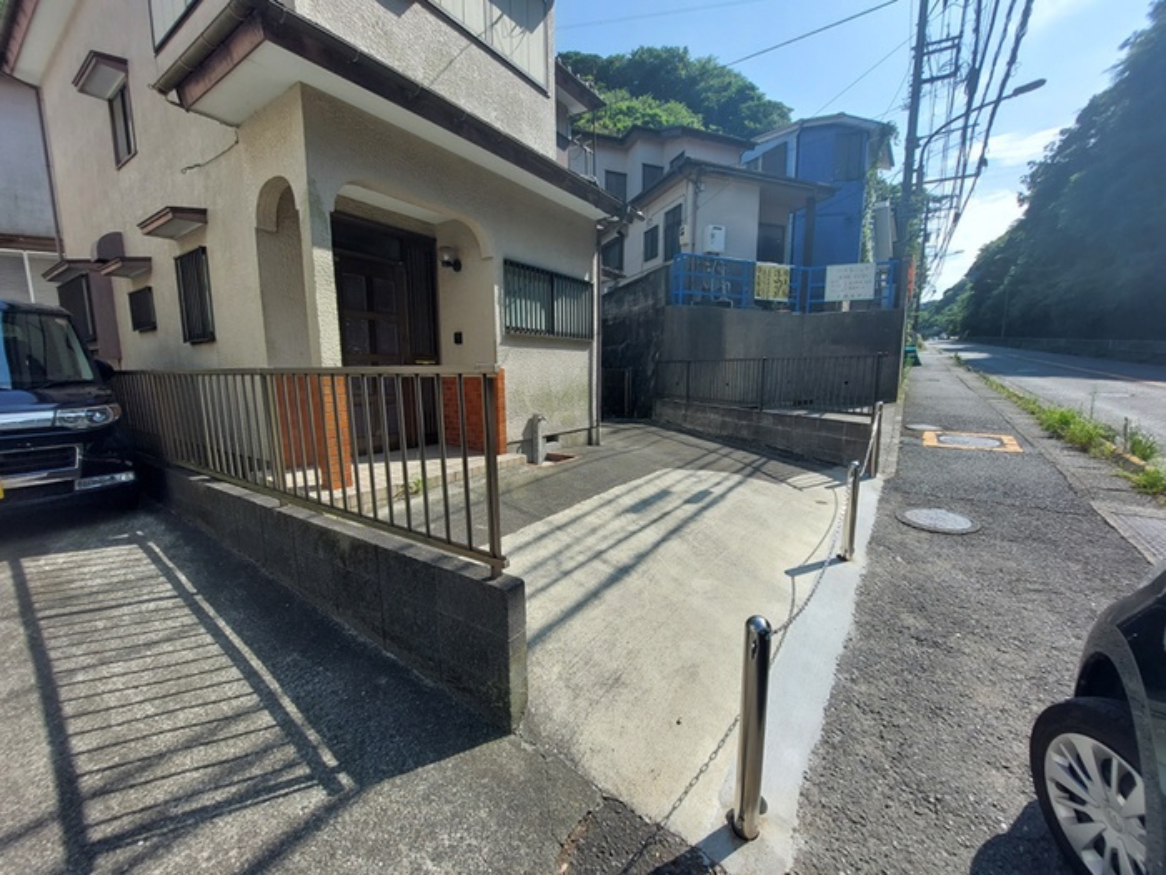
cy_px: 438
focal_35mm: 13
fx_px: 438
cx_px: 583
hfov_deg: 106.2
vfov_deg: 89.9
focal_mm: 1.74
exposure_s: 1/1020
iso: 50
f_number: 2.2
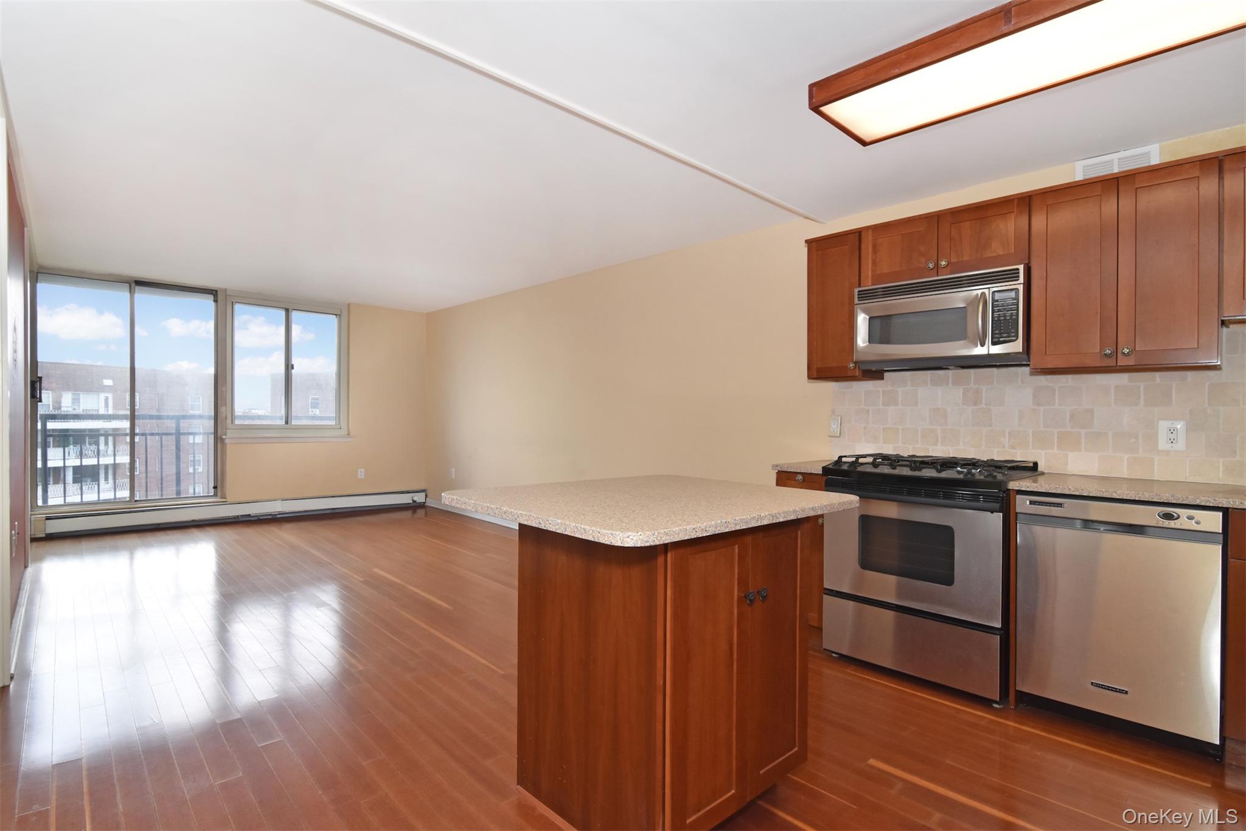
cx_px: 623
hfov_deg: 95.0
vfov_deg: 72.0
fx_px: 571
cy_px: 416
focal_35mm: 16
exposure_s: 1/50
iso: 640
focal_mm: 11
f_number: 11
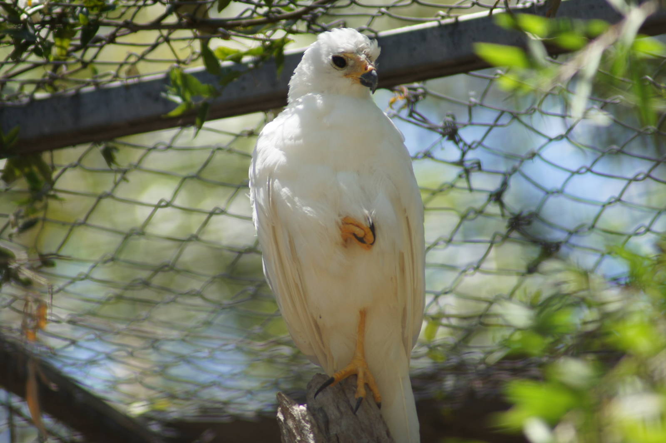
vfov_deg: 3.1
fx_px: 8320
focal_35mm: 450
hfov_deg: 4.6
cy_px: 222
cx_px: 333
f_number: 5.6
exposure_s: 1/200
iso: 200
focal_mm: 300
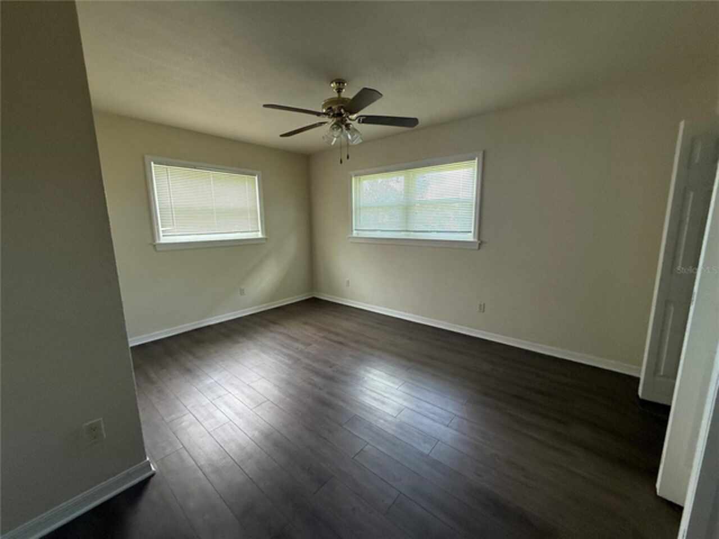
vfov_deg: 85.7
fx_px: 291
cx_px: 360
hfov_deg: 102.1
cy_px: 270
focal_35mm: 14
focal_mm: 2.22
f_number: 2.2
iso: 400
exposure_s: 1/120
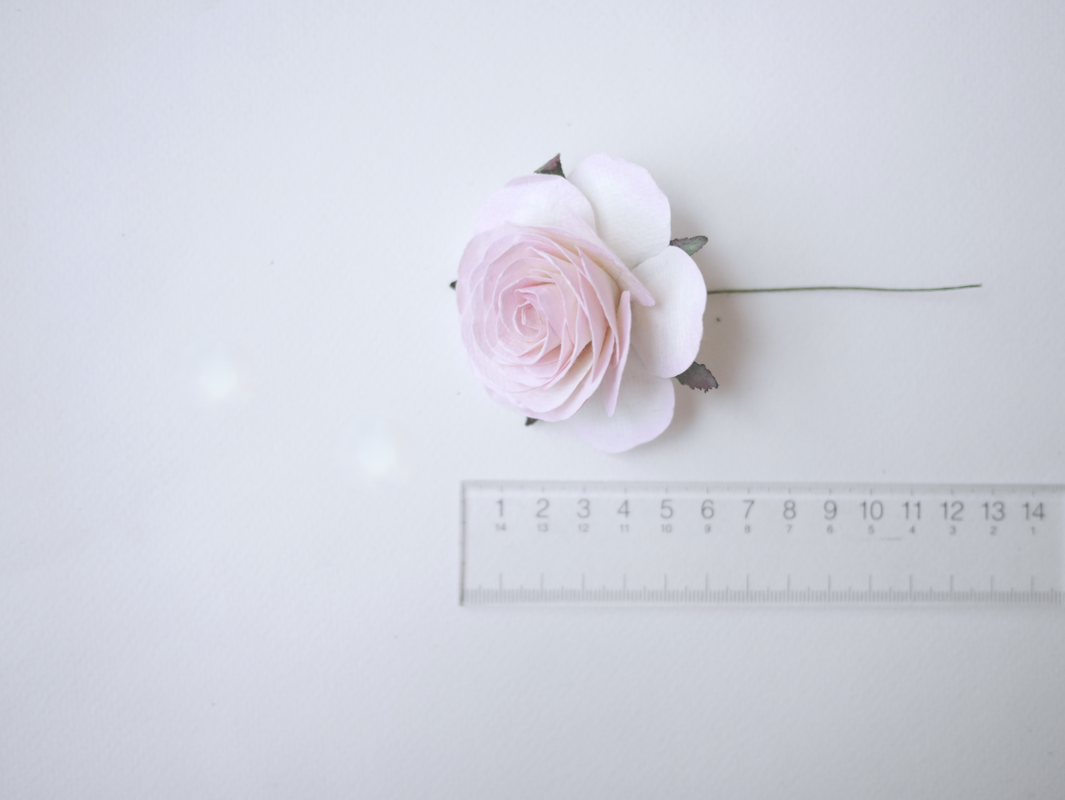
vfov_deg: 36.0
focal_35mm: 40
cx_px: 532
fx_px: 1231
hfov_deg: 46.8
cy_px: 400
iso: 800
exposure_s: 1/60
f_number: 1.7
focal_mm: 20
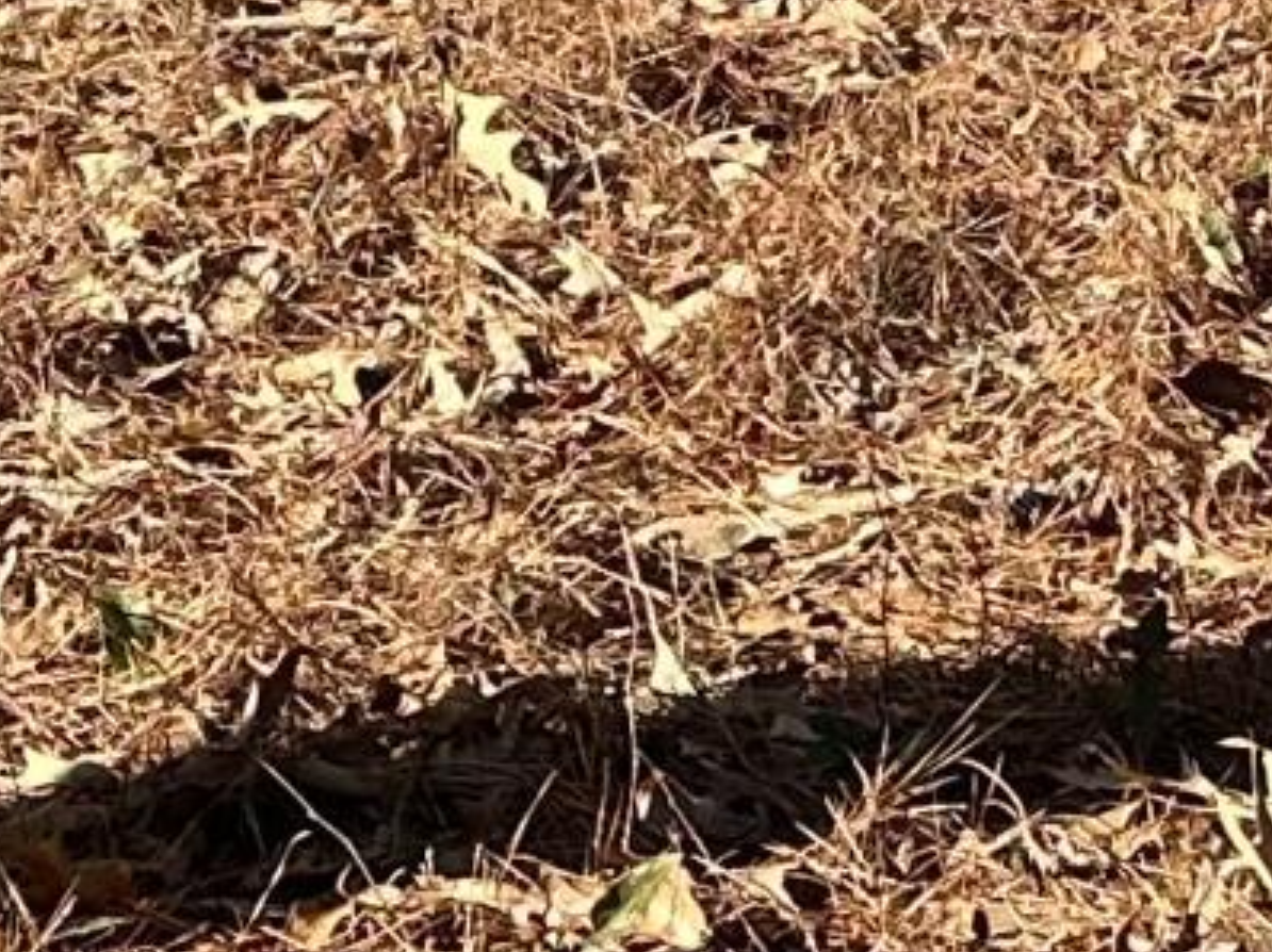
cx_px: 1755
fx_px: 6647
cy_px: -1834
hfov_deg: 10.6
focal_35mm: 181
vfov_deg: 7.3
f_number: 1.78
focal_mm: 6.86
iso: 80
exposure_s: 1/1639
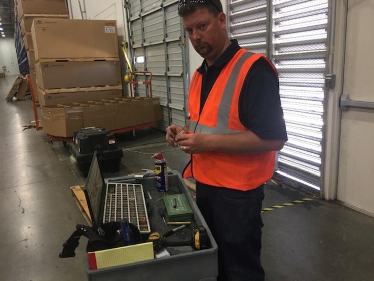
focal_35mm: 29
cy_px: 140
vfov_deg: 48.2
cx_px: 187
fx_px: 313
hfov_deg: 61.7
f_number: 2.2
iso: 100
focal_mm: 4.15
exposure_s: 1/30
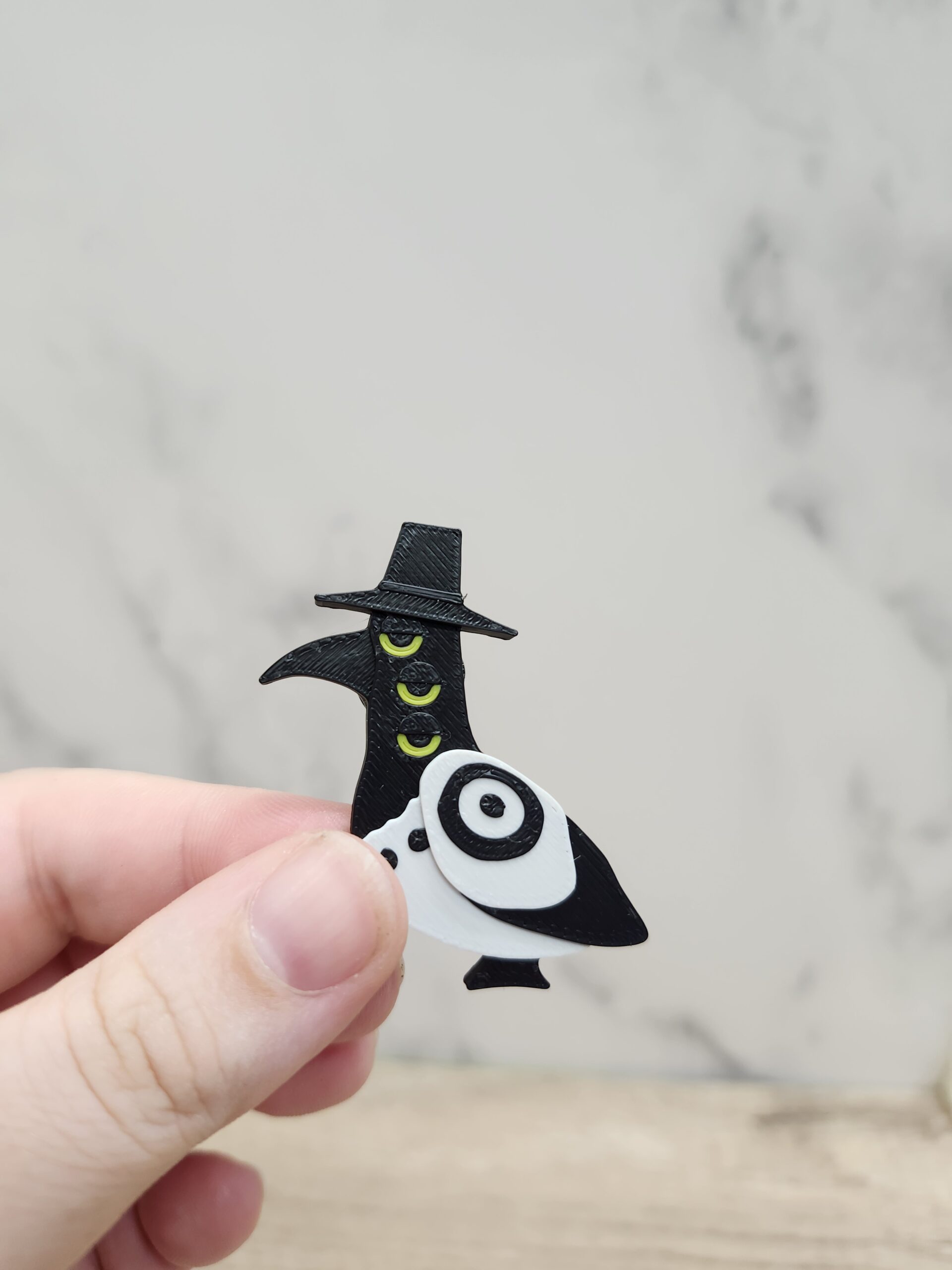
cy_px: 635
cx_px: 476
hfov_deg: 58.9
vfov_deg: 73.9
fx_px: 843
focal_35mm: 23
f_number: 1.8
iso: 160
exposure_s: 1/120
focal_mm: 5.54
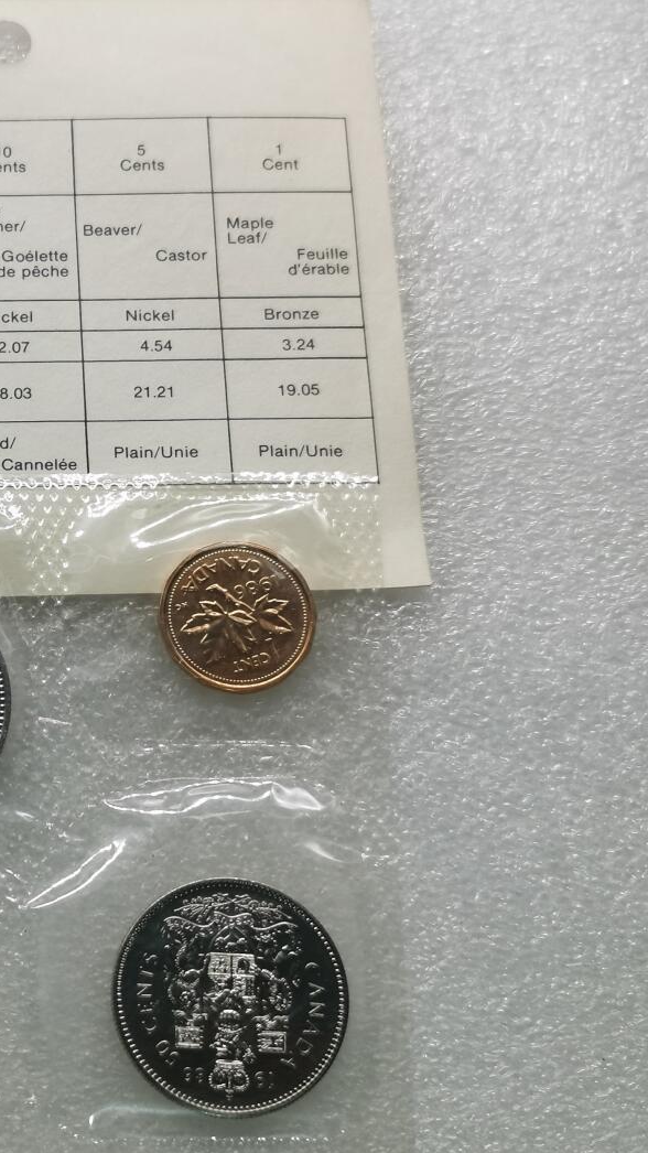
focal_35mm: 70
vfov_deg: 30.2
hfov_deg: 16.6
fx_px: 2139
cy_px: 578
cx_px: -97
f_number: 1.6
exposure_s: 1/134
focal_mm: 5.56
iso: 50
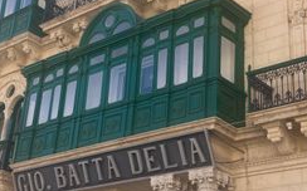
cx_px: 112
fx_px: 610
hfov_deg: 28.1
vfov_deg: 17.8
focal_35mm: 73
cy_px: 68
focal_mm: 3.99
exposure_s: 1/842
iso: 20
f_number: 1.8
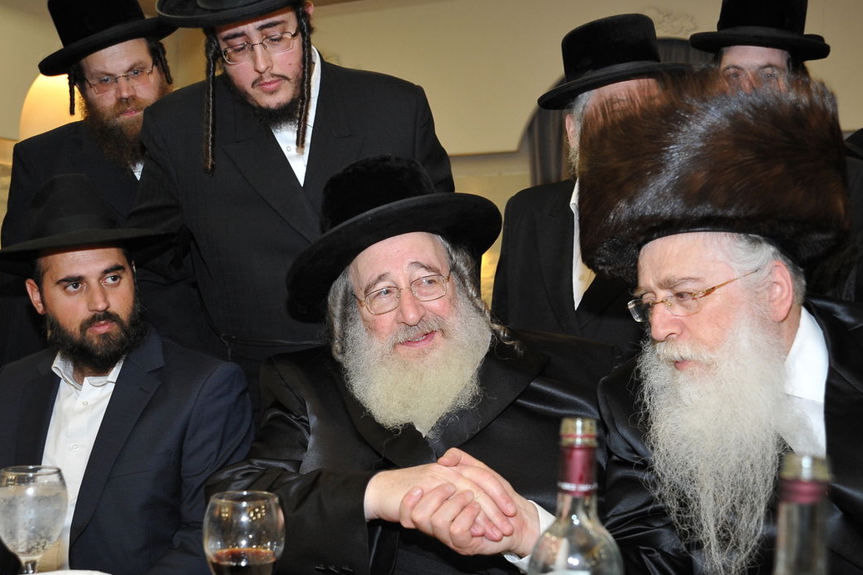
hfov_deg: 42.7
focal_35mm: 46
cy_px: 332
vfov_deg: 29.2
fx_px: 1102
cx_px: 408
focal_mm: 34
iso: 1600
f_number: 4
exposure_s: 1/125
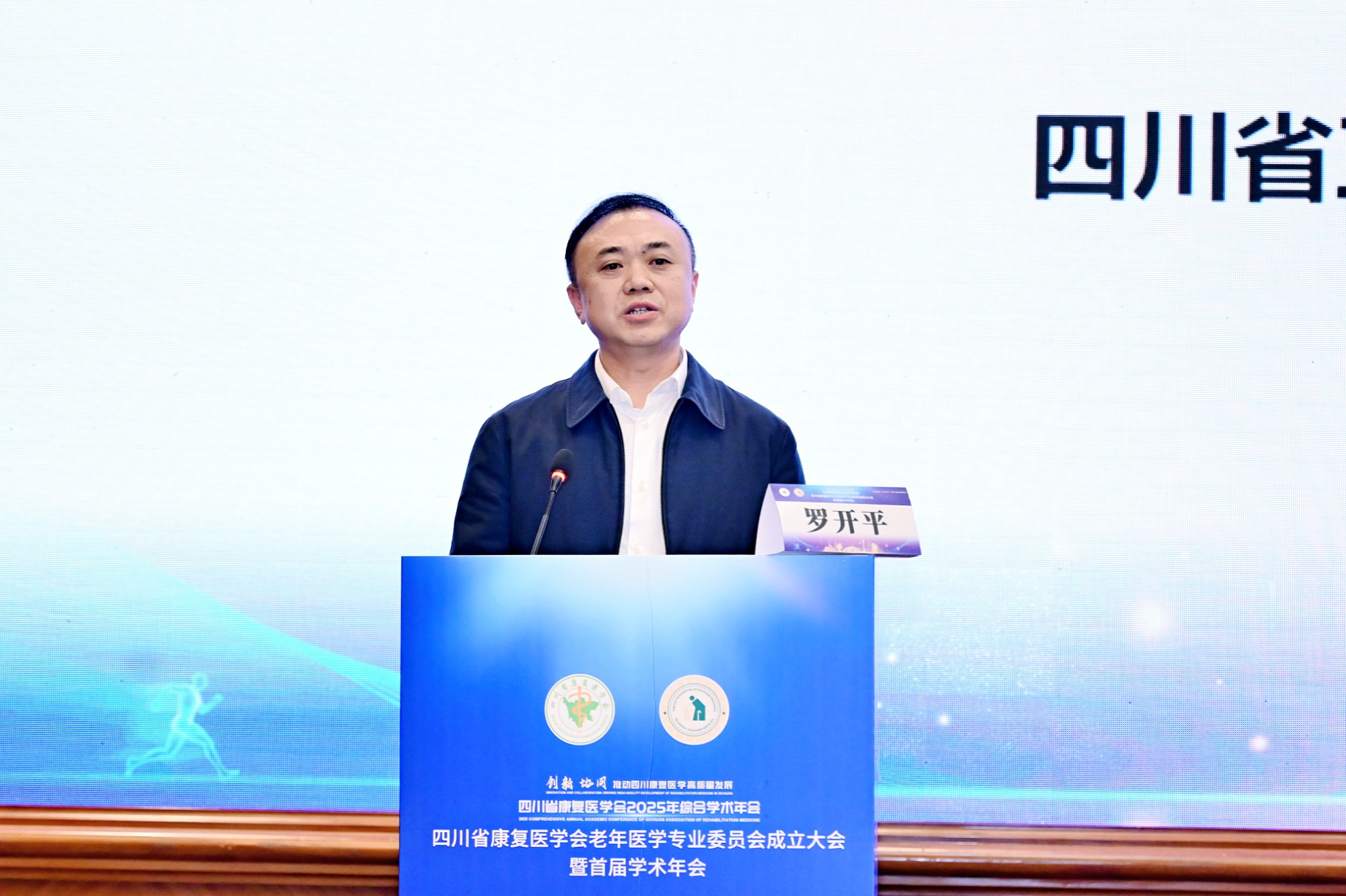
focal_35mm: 112
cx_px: 673
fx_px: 4186
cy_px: 448
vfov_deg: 12.2
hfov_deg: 18.3
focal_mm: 75
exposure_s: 1/160
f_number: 4
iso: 2000
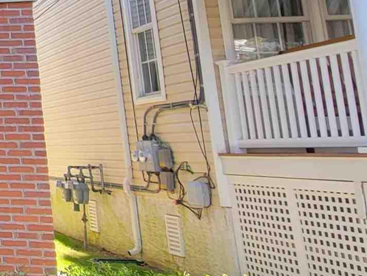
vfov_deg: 25.3
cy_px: 24
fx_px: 594
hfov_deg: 20.5
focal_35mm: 56
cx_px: -329
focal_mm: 2.2
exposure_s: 1/148
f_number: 2.2
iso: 50
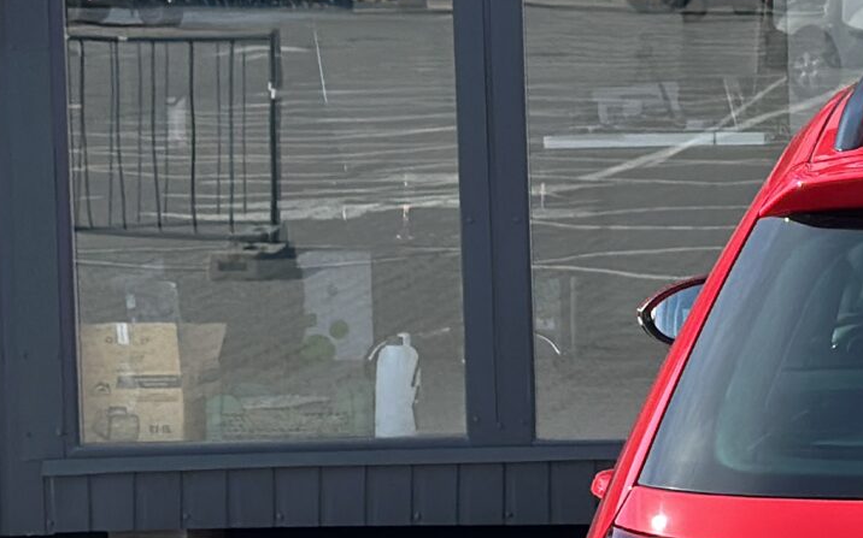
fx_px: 4279
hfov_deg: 11.2
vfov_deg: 7.2
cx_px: 1186
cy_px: 66
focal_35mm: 182
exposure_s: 1/1880
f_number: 1.78
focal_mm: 6.86
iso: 80
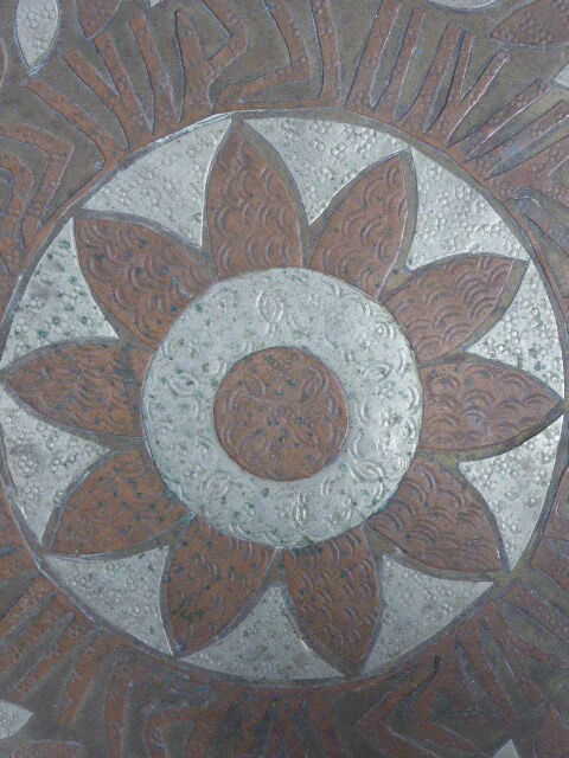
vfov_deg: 38.9
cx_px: 284
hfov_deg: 29.7
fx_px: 1074
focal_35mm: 49
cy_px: 379
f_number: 4.2
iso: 800
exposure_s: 1/60
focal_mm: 8.5
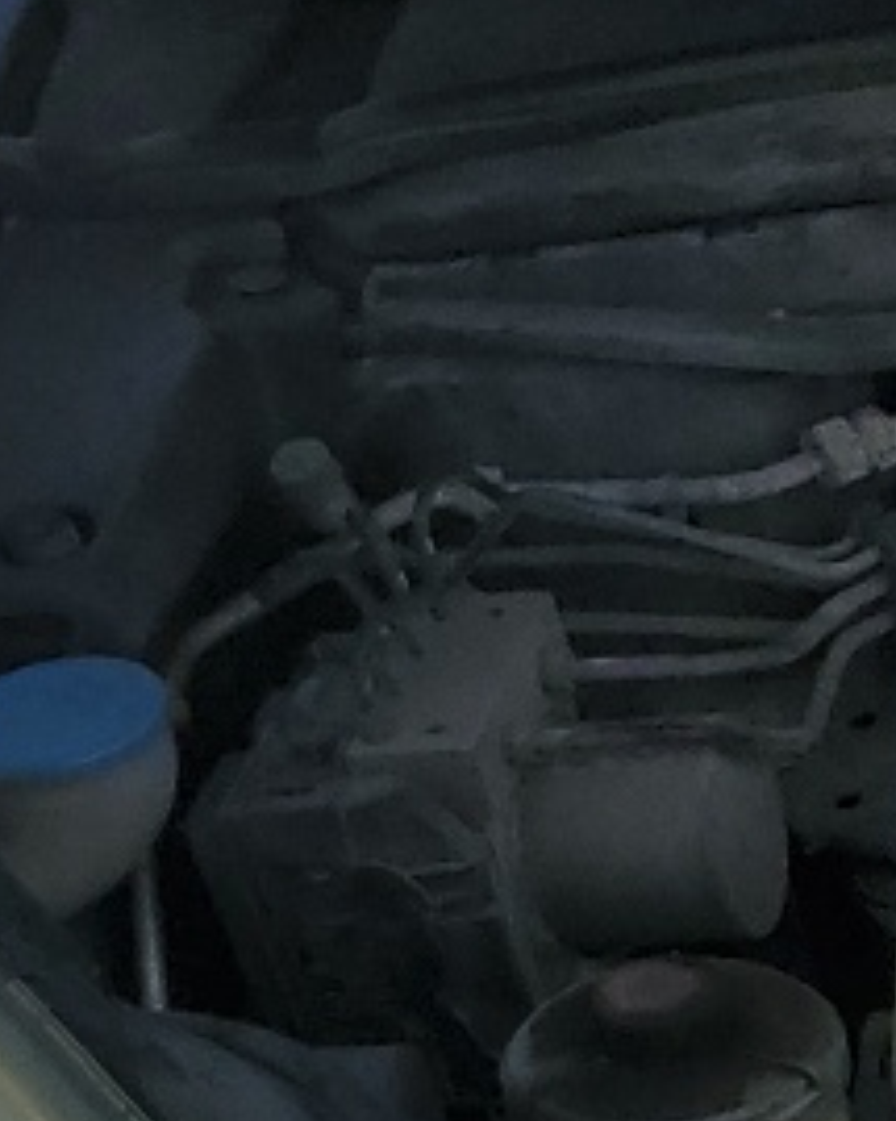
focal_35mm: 151
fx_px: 5008
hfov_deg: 8.8
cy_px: 1842
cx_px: 2480
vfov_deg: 12.0
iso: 50
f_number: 1.5
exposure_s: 1/10000
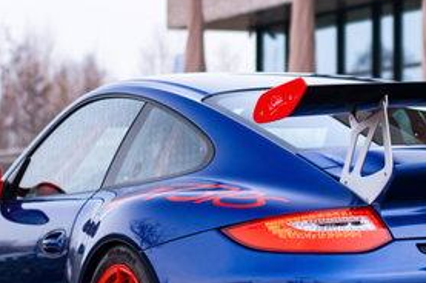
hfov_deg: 9.9
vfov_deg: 6.6
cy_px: 146
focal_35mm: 208
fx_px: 2458
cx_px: 343
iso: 200
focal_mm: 50
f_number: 1.8
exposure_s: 1/320
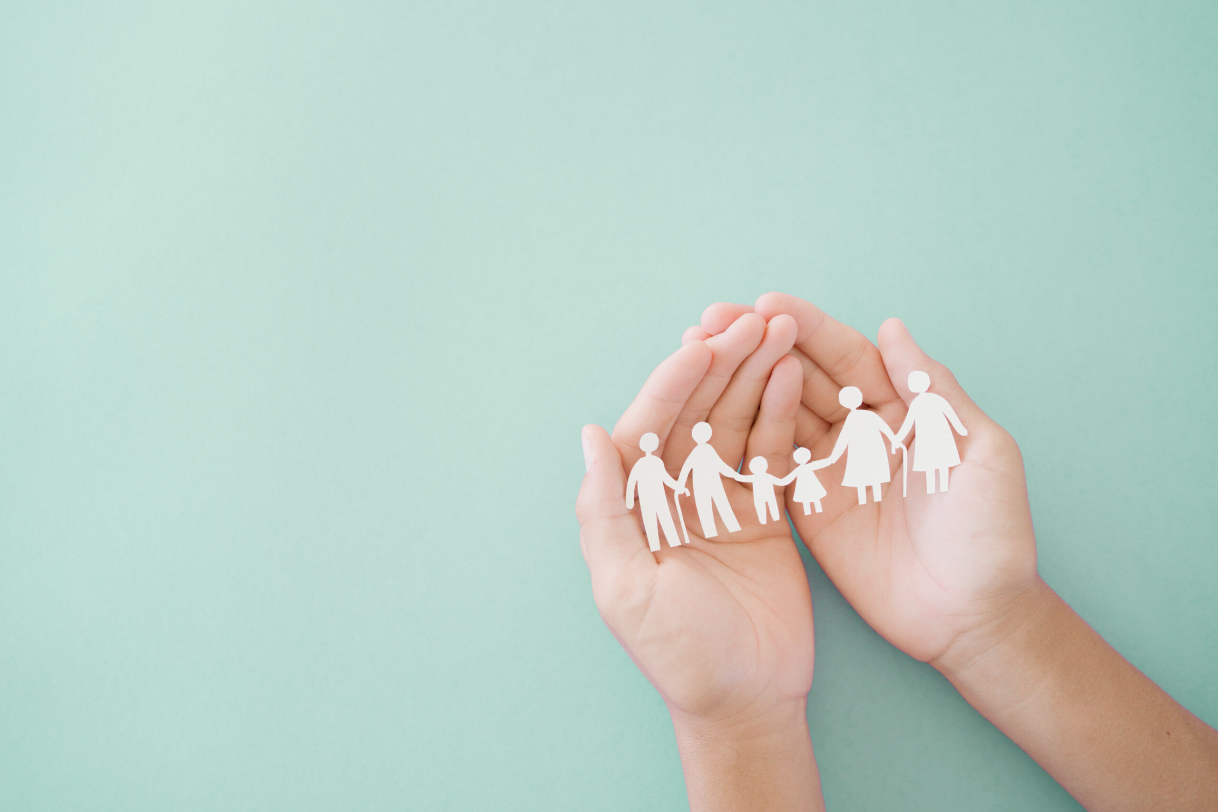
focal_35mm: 35
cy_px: 406
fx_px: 1184
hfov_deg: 54.4
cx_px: 609
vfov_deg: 37.9
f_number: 5
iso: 640
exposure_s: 1/100
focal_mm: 35
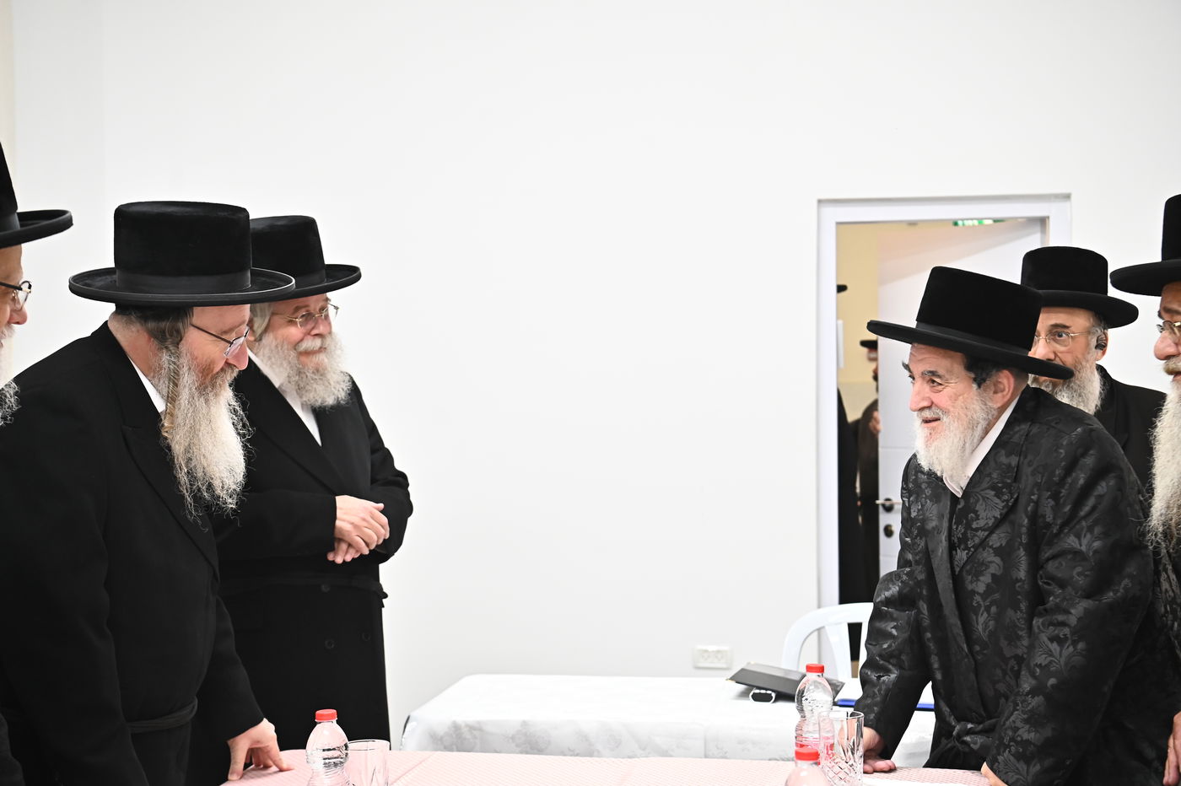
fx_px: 1967
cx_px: 590
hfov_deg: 33.4
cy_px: 393
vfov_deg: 22.6
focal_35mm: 60
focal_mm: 60
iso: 2500
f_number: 5
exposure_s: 1/200
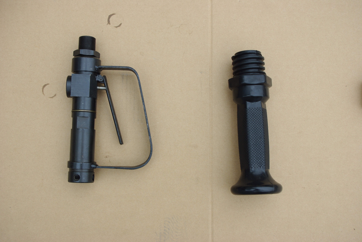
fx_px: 463
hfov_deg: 42.7
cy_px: 121
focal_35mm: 46
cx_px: 181
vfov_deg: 29.3
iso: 100
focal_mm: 30.63
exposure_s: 1/125
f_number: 5.6
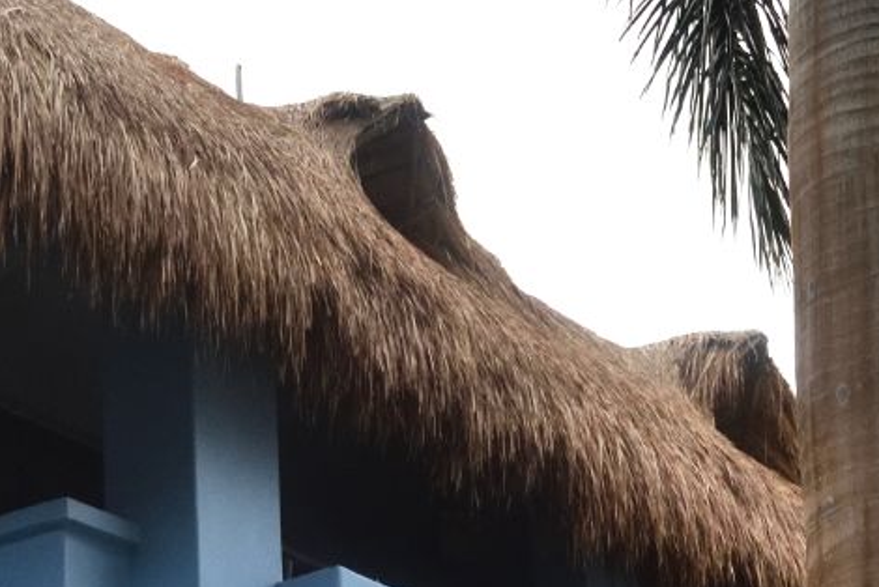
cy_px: 1156
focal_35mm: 122
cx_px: 537
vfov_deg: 10.4
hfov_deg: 16.8
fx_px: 2981
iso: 2500
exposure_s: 1/500
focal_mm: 28
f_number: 9
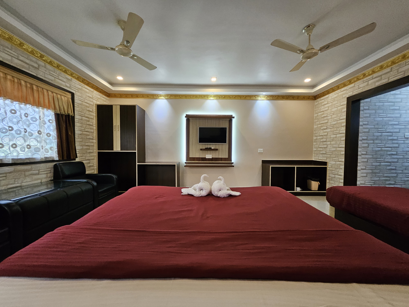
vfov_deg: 89.9
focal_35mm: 13
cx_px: 204
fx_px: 154
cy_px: 154
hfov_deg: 106.2
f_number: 2.2
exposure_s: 1/50
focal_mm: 1.74
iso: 400
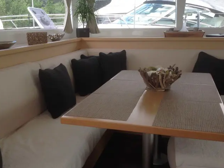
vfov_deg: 32.8
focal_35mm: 44
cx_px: 102
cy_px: 95
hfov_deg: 42.9
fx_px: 285
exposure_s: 1/167
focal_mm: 4.28
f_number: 2.4
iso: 50
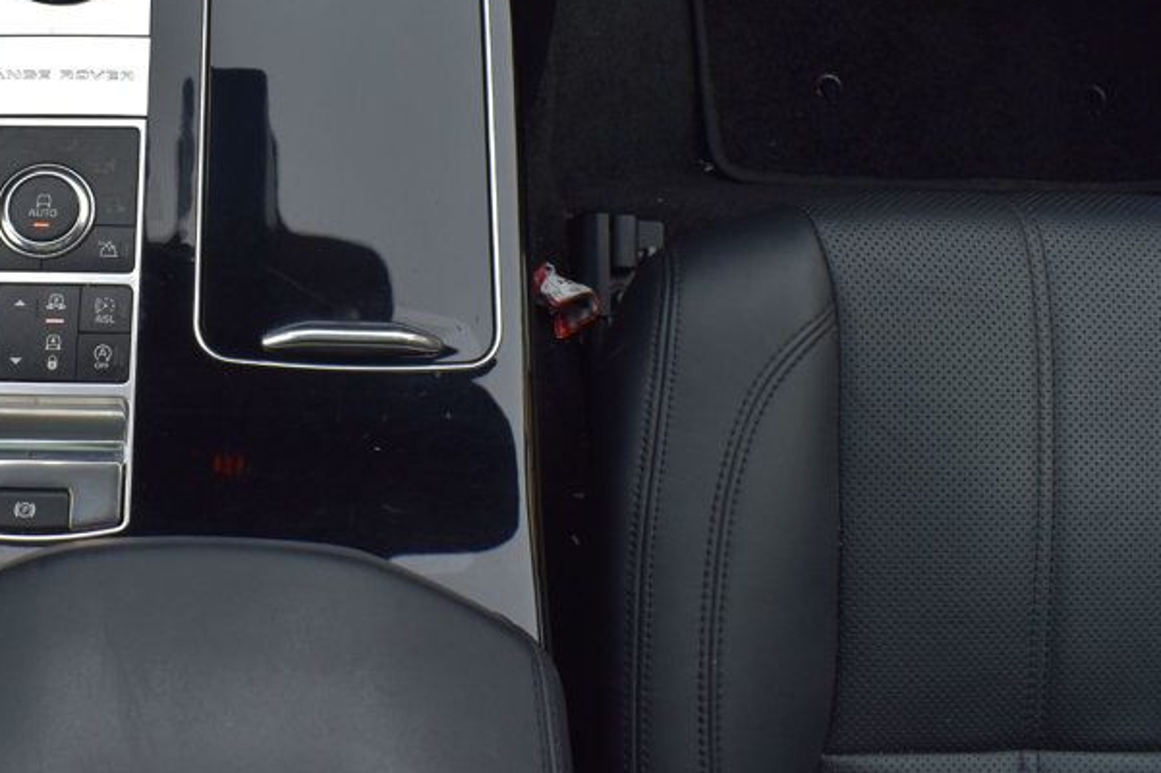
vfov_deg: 28.8
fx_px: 1483
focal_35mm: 46
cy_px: 199
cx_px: 253
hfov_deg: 41.2
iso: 400
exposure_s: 1/160
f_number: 9
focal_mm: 18
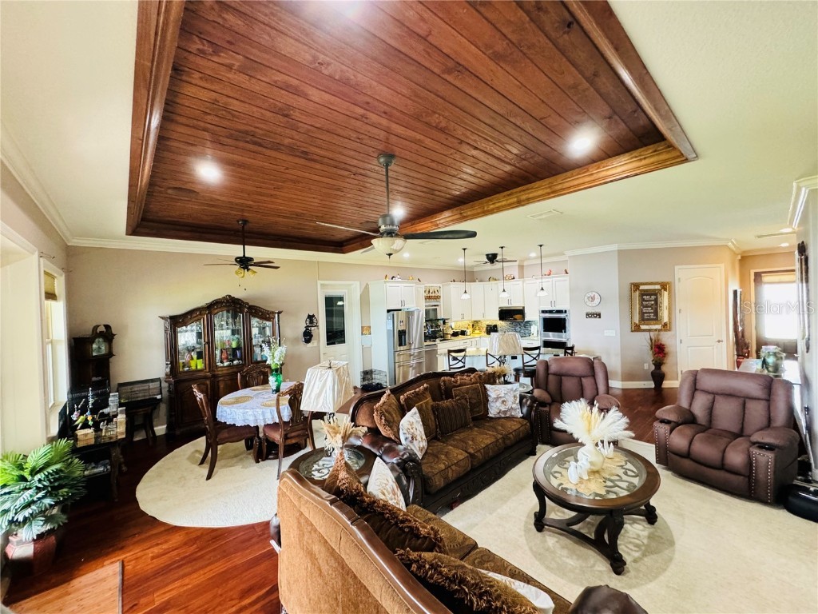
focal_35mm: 14
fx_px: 331
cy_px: 307
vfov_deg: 85.7
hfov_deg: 102.1
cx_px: 409
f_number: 2.2
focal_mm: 2.22
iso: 800
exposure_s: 1/60
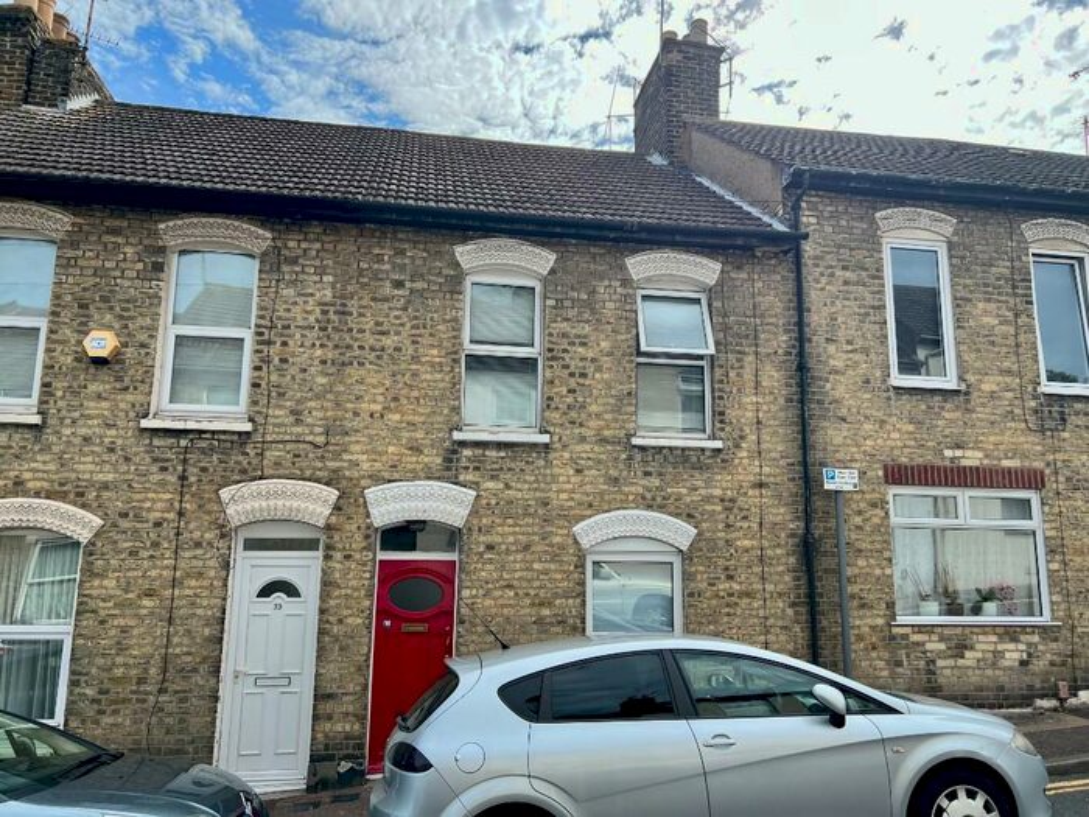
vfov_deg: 53.1
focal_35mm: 26
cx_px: 544
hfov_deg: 67.3
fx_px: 818
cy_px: 408
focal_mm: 5.7
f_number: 1.5
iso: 50
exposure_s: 1/2632
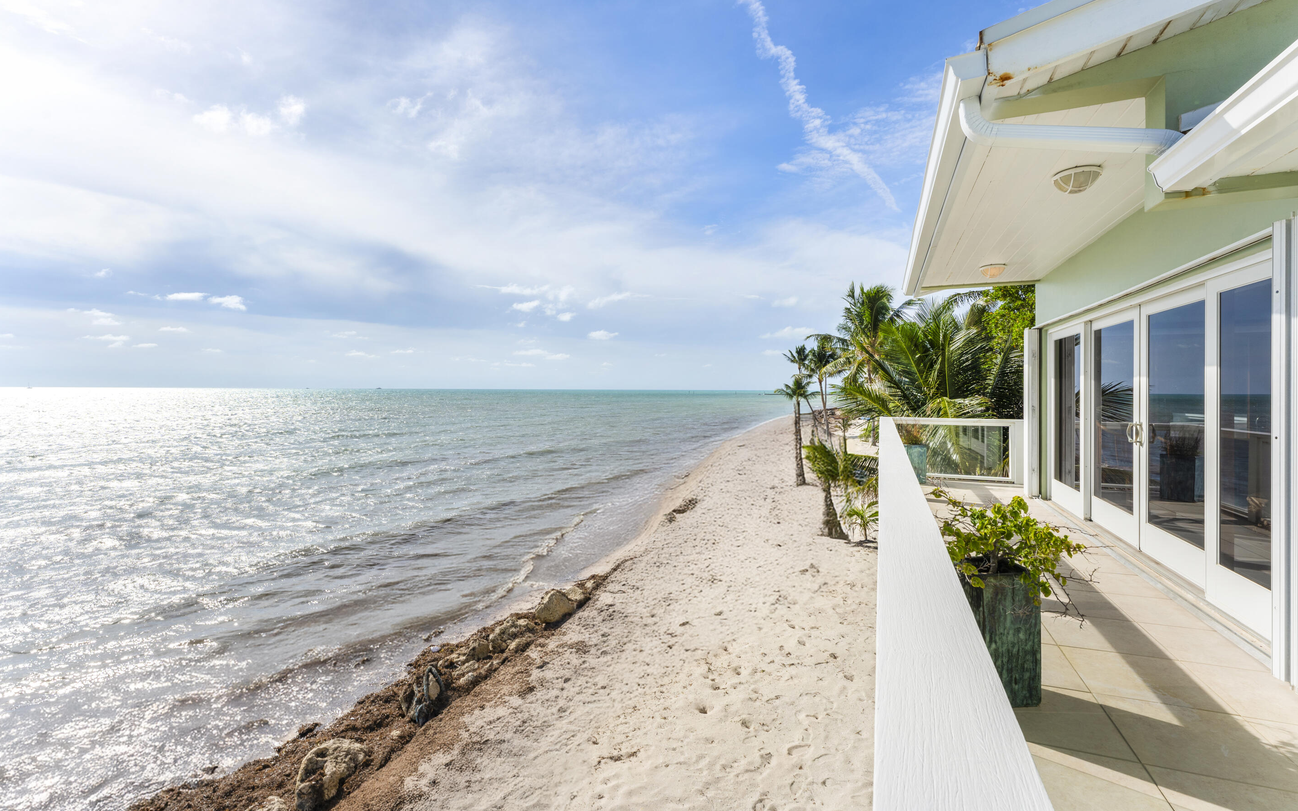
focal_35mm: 15
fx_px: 531
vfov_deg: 74.7
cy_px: 386
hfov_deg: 101.5
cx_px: 655
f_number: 13
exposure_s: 1/160
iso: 50
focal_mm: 14
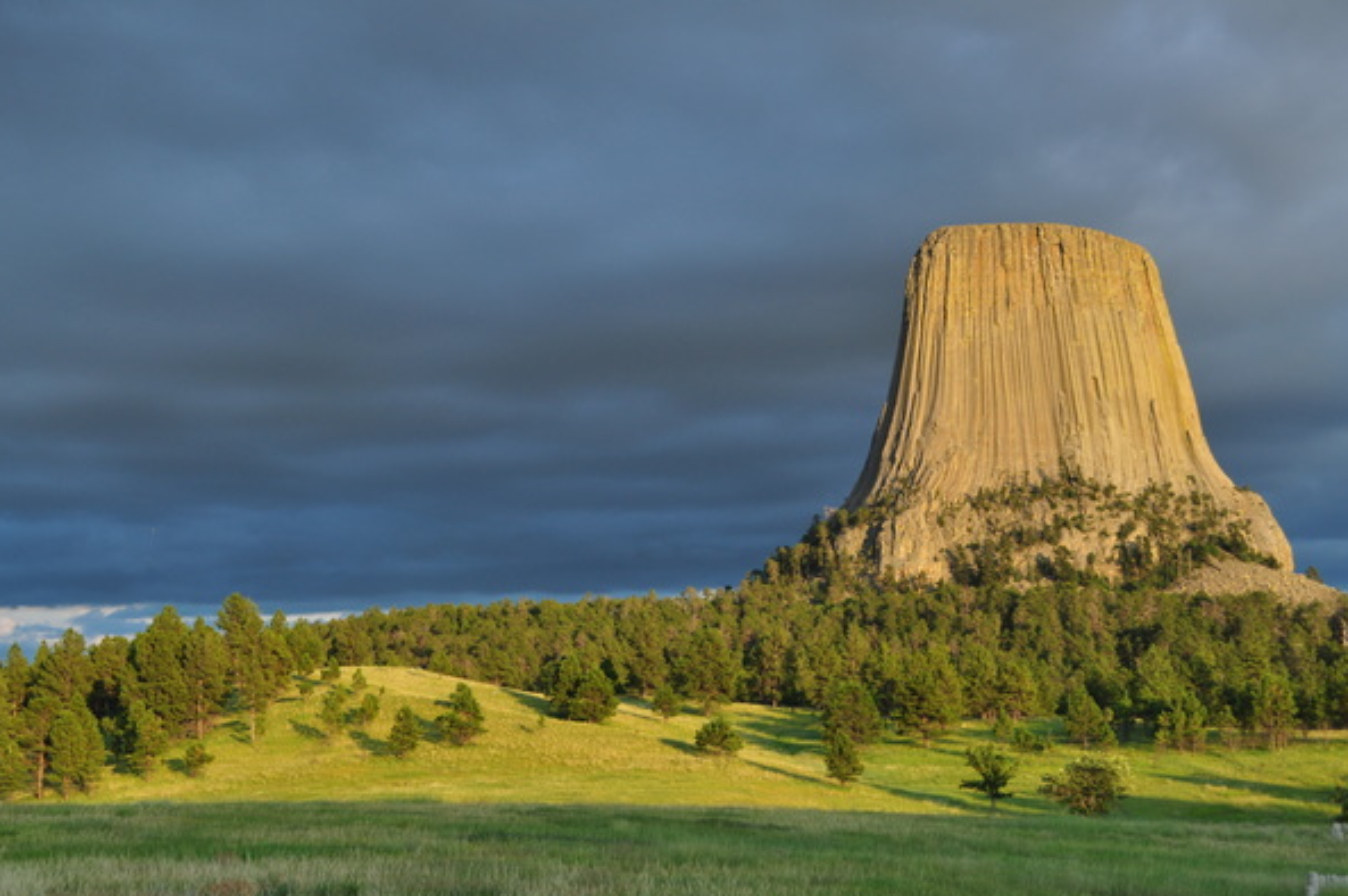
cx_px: 632
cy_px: 447
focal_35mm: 55
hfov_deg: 36.3
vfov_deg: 24.6
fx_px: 2057
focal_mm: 34
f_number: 6.3
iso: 200
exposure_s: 1/160
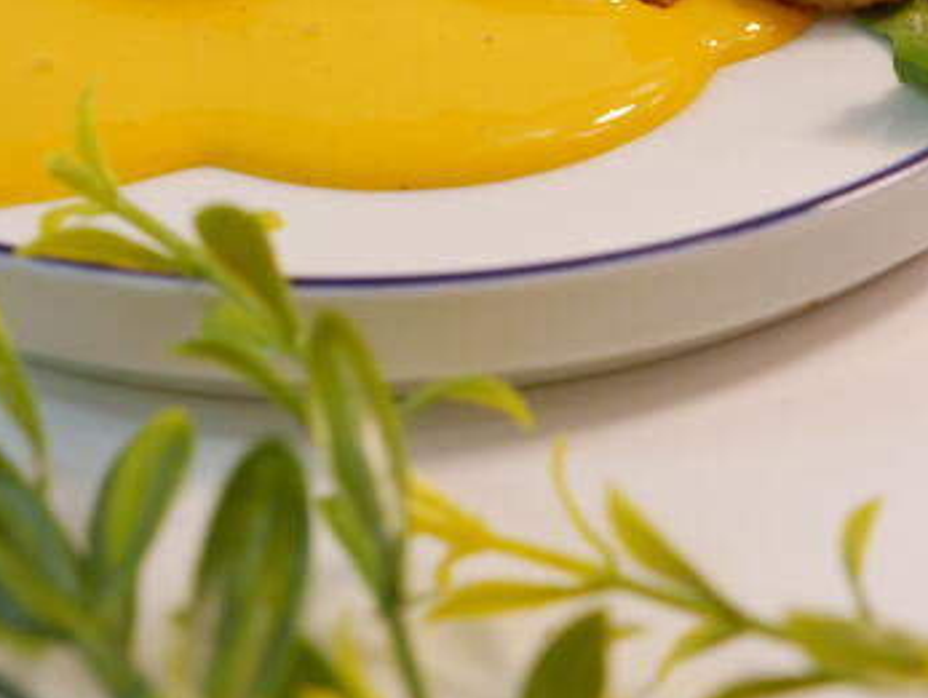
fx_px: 3462
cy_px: -33
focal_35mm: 129
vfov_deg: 11.4
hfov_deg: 15.3
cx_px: 374
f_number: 3.5
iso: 200
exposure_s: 1/320
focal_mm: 28
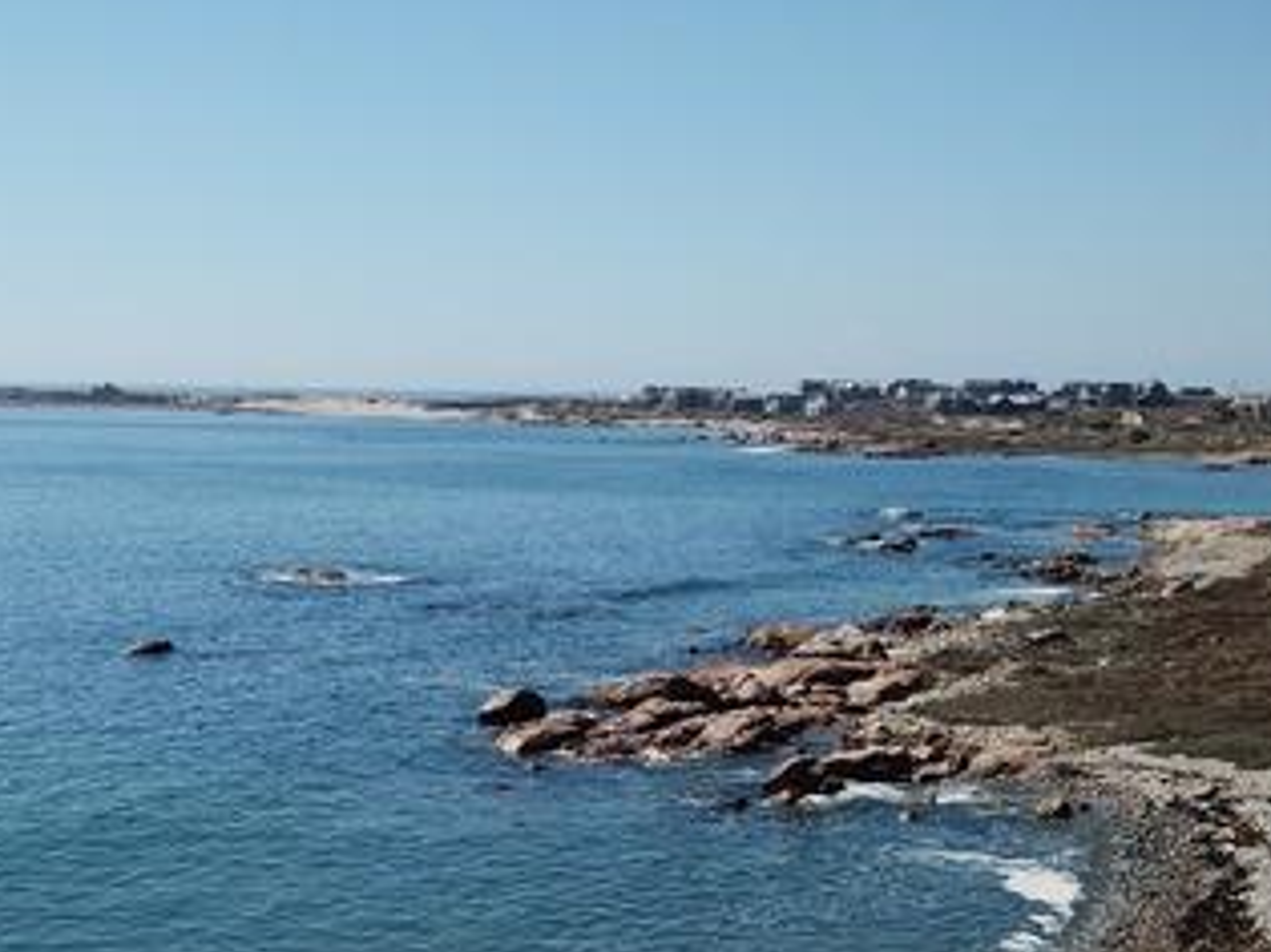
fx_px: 2422
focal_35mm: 66
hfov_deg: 29.3
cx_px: 492
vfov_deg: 22.0
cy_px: 718
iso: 100
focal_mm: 4.73
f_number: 2.2
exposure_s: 1/2415
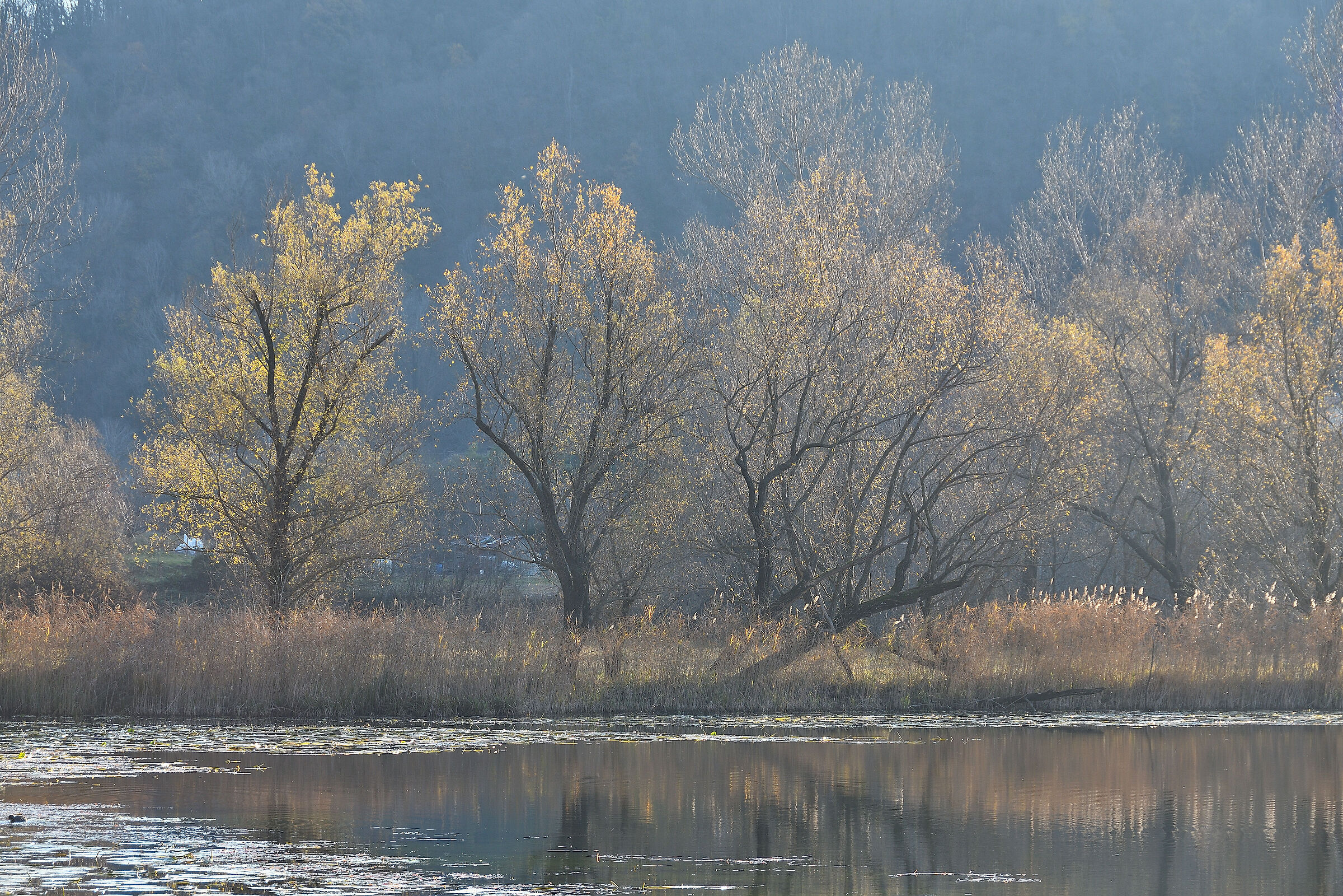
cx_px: 672
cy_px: 448
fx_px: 5036
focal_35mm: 135
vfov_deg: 10.2
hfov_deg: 15.2
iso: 250
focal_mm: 90
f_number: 8
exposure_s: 1/160
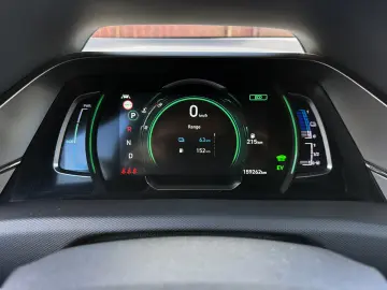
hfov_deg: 71.6
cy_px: 145
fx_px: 268
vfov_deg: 56.8
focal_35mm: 24
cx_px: 194
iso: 200
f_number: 1.78
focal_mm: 6.76
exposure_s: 1/95
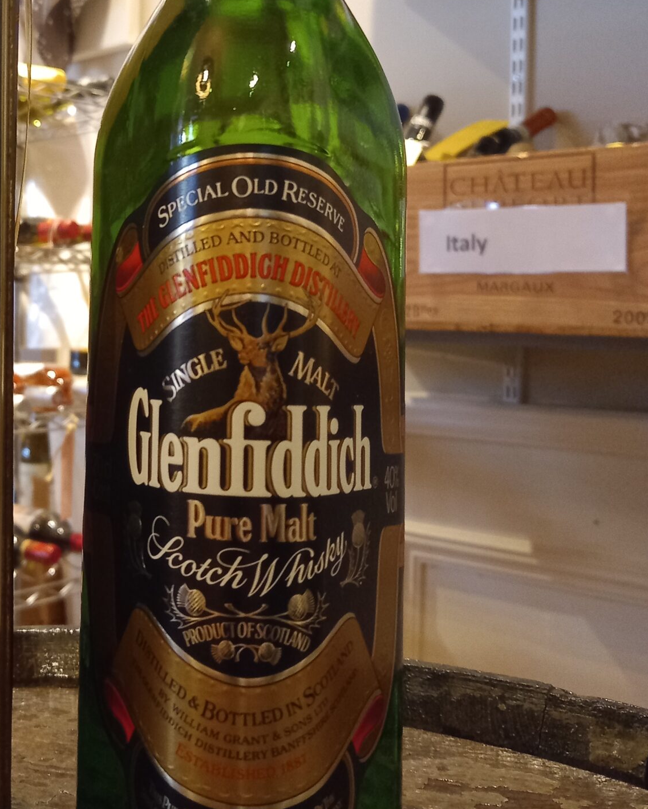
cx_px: 120
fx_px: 1055
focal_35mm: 44
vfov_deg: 41.8
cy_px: 313
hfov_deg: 33.1
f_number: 2
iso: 800
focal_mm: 4.6
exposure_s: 1/15
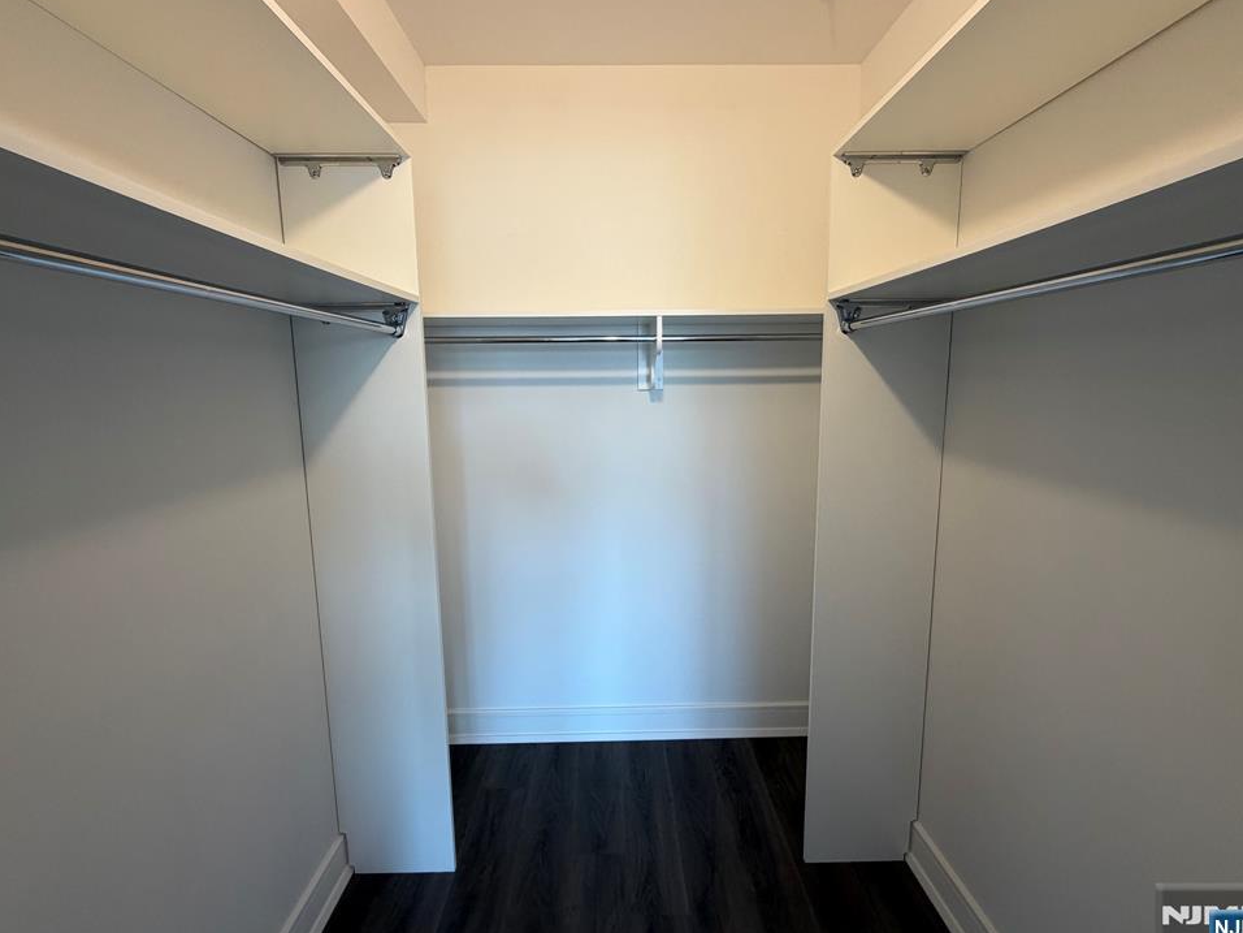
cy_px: 446
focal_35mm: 15
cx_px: 622
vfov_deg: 81.7
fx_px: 539
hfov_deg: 98.2
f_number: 2.2
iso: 200
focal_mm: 2.22
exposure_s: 1/120
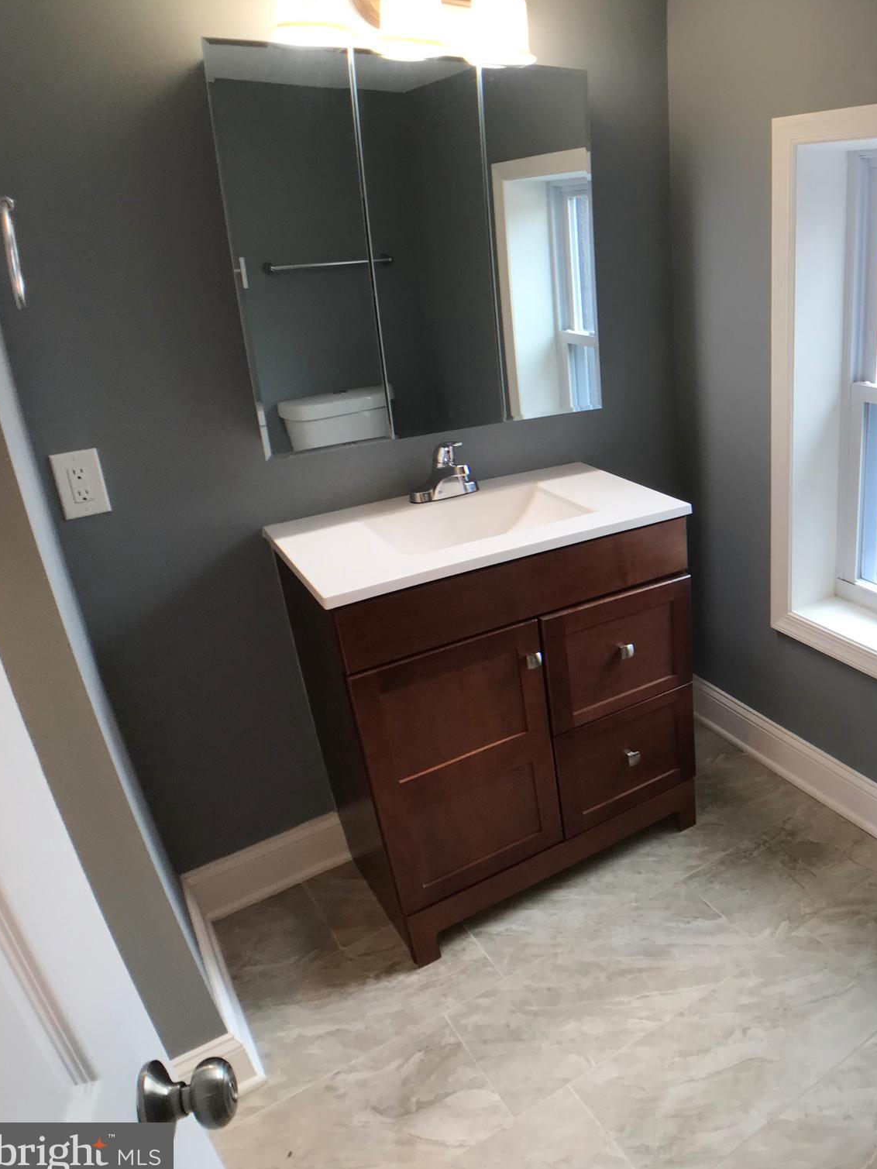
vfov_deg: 49.0
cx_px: 773
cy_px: 591
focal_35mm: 38
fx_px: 1283
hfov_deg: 35.7
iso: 32
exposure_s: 1/60
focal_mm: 3.99
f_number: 1.8
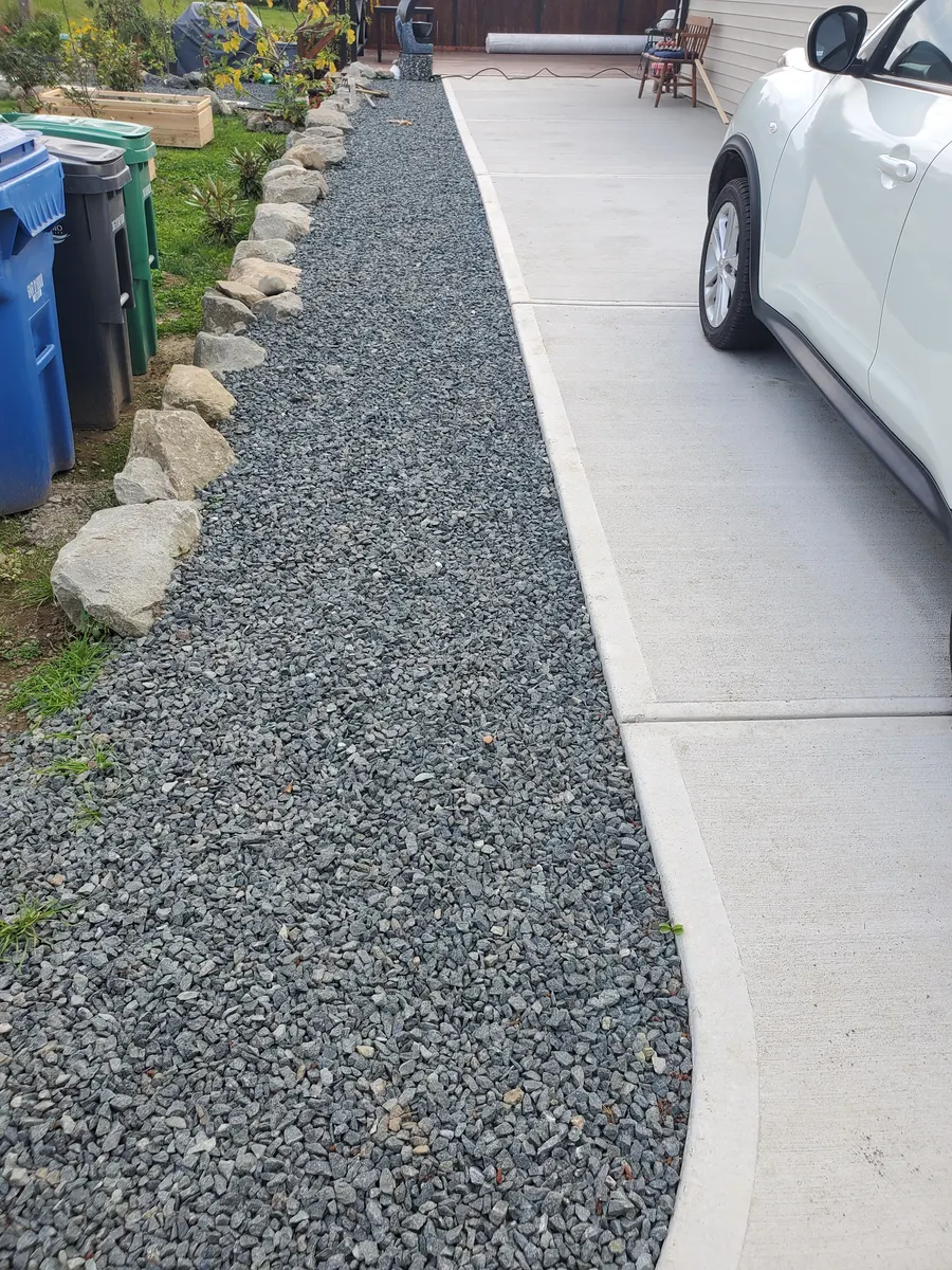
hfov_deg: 53.1
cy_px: 635
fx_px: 953
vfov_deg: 67.3
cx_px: 476
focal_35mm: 26
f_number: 2.4
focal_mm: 4.3
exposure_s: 1/228
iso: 50
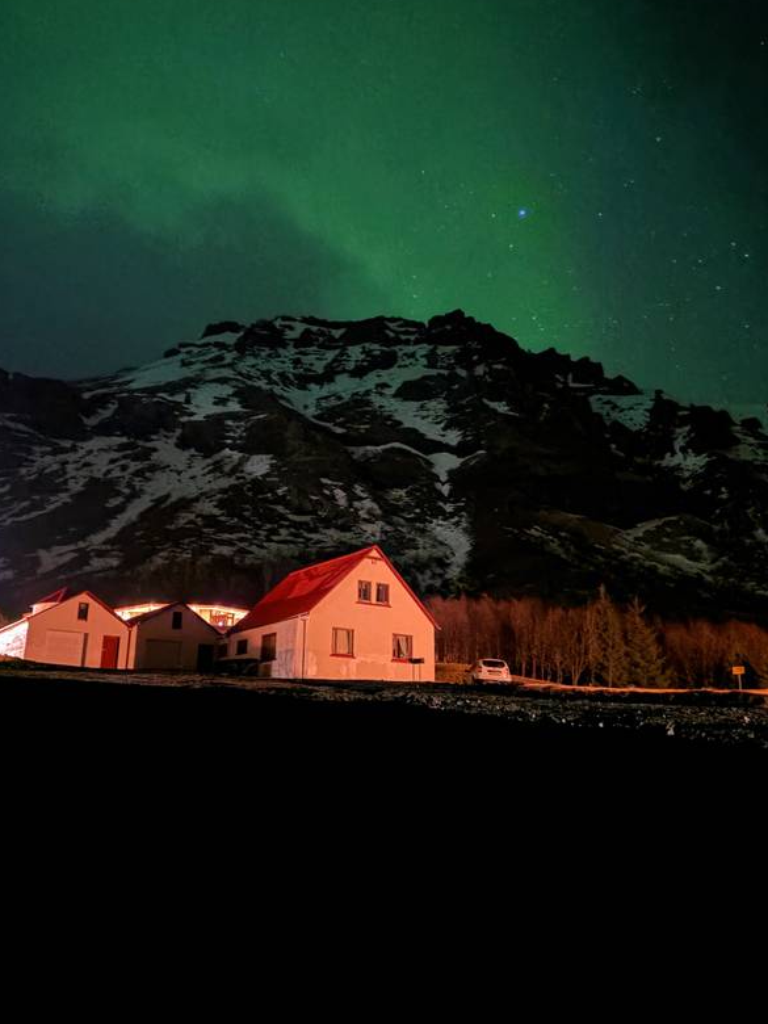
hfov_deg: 44.1
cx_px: 361
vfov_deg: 56.7
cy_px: 465
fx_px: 947
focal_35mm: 32
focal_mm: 5.96
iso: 4000
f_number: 1.6
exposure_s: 2
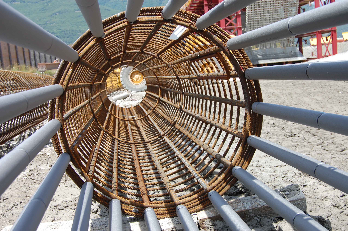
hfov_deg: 46.4
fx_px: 406
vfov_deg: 31.8
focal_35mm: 42
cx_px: 174
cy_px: 116
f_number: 8
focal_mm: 28
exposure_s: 1/250
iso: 200
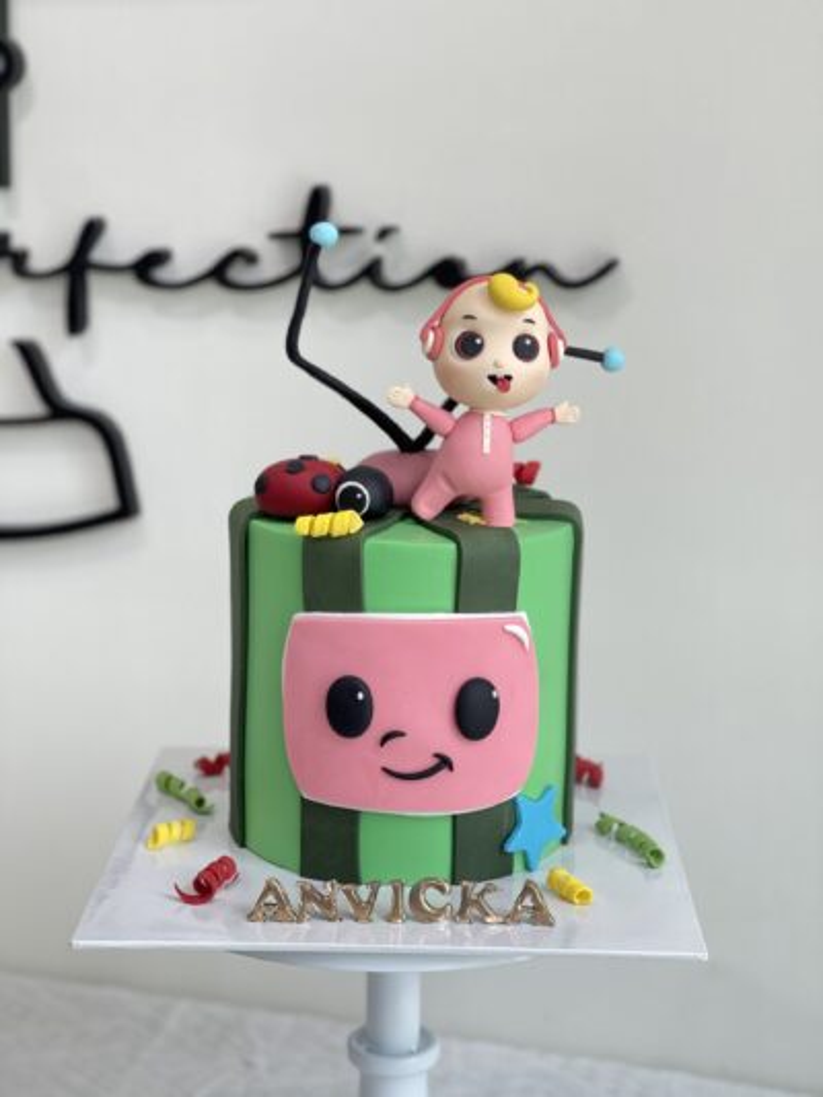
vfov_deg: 30.3
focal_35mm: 64
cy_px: 548
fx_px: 2028
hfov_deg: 22.9
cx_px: 412
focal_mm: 7.5
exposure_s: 1/100
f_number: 2.2
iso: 80
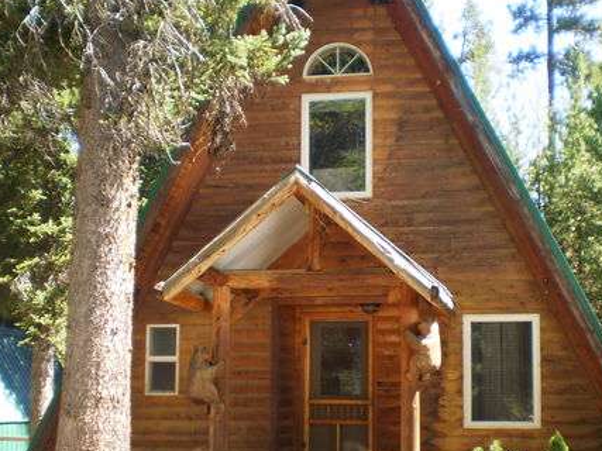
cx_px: 323
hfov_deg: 32.7
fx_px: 1026
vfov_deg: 24.7
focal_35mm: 59
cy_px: 288
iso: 64
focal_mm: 6.3
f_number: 3.1
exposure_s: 1/125
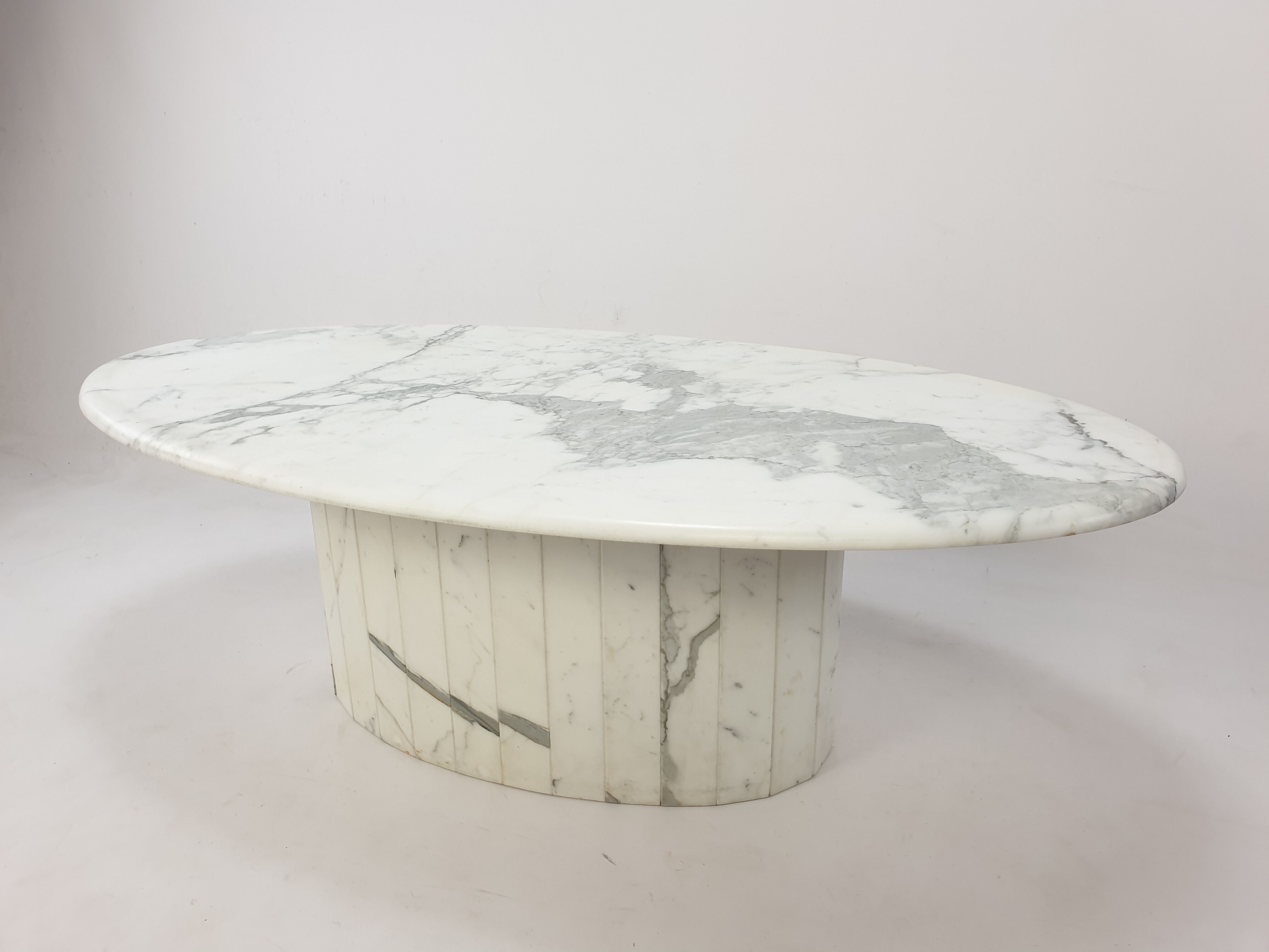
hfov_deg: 67.3
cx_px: 634
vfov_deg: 53.1
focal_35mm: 26
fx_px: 953
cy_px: 476
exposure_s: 1/100
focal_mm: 4.3
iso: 50
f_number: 2.4
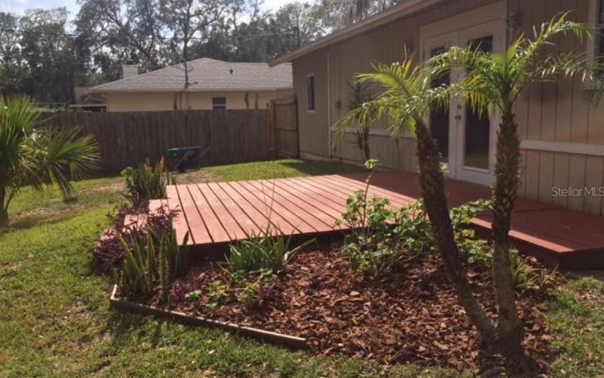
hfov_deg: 61.2
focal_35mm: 31
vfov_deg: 40.6
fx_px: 510
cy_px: 191
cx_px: 303
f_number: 2.2
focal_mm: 4.15
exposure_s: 1/2740
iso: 32
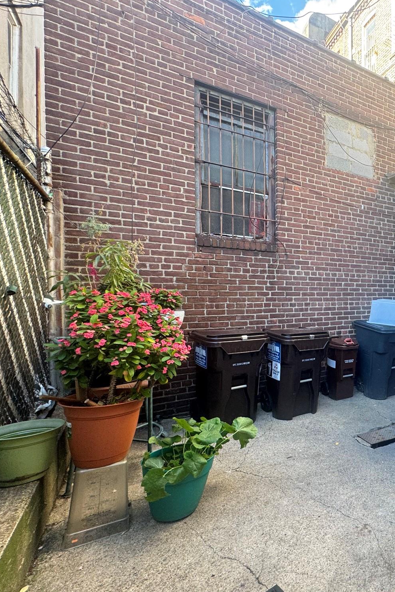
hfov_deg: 50.2
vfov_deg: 84.0
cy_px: 300
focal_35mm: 20
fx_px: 329
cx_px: 395
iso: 125
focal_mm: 2.22
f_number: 2.2
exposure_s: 1/99
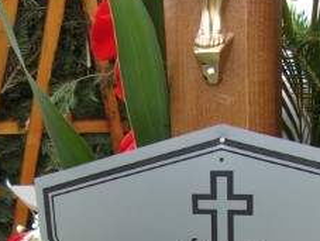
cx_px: 142
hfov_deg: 25.6
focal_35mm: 76
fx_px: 704
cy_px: 319
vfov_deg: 18.1
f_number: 3
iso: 80
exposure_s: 1/300
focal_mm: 4.9
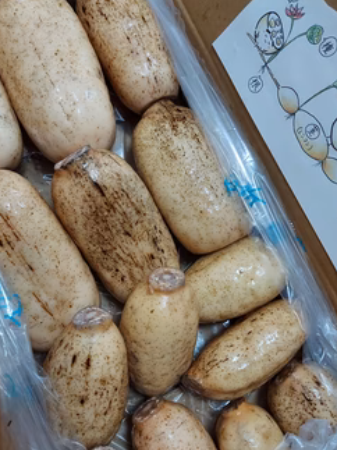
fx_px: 403
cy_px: 241
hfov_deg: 45.4
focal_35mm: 31
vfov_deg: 58.3
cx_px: 163
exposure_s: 1/33
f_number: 2
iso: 500
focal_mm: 4.6
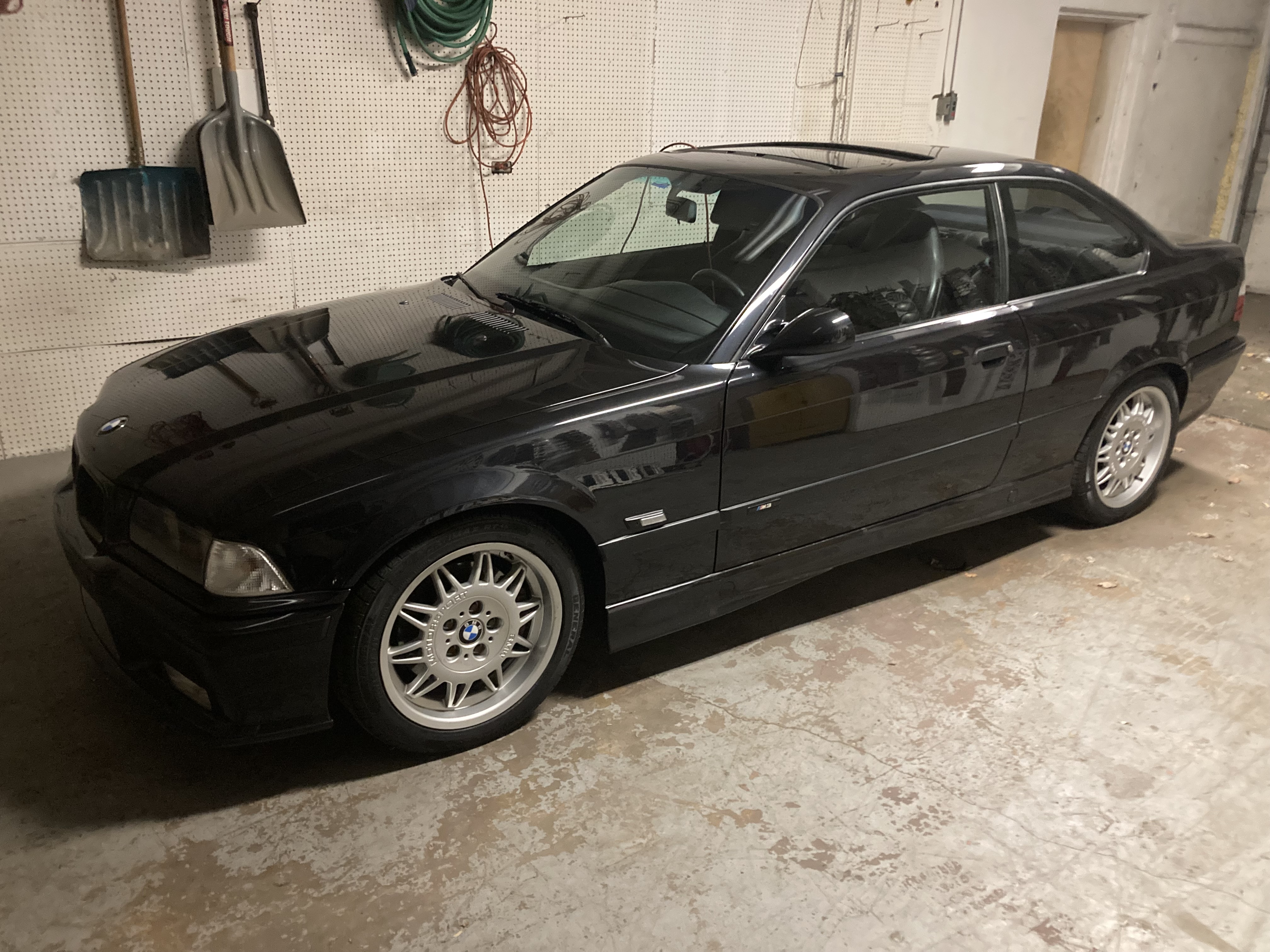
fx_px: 1027
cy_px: 476
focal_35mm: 28
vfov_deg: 49.7
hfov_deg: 63.4
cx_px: 635
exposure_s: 1/24
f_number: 1.8
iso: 640
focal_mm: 3.99
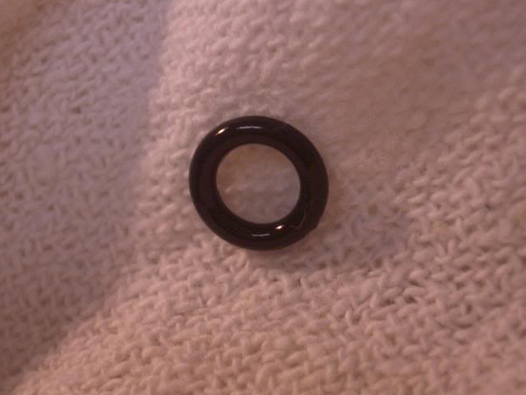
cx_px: 212
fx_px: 1170
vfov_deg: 19.1
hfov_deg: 25.3
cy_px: 186
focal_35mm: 77
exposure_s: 1/50
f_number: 3.5
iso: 100
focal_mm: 10.2
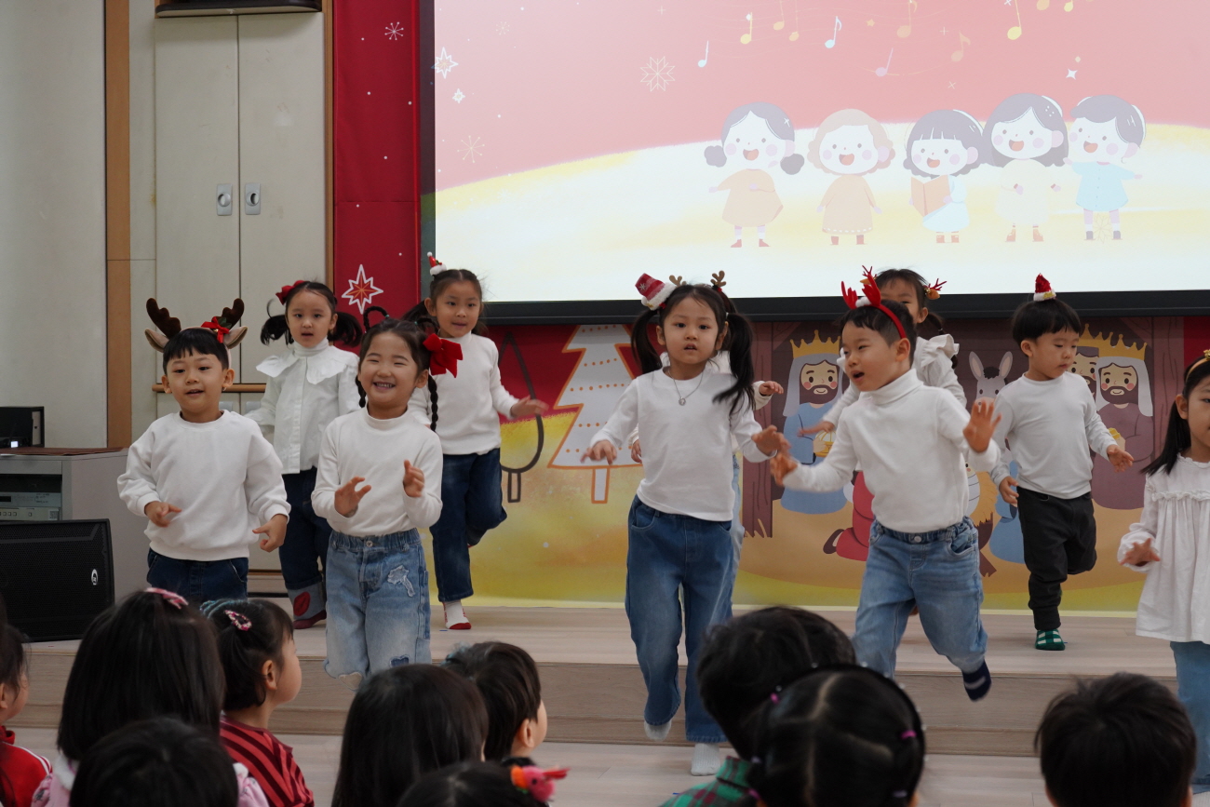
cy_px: 404
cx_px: 605
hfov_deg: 33.4
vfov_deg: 22.6
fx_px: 2017
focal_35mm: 60
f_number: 7.1
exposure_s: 1/160
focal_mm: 60
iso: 2500
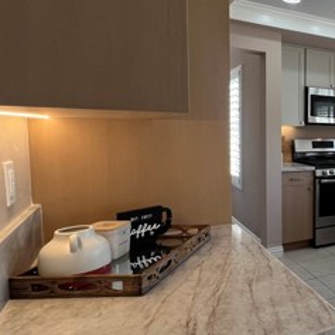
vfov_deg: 52.5
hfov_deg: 40.9
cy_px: 158
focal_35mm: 31
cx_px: 377
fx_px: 339
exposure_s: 1/120
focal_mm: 1.57
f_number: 1.8
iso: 50
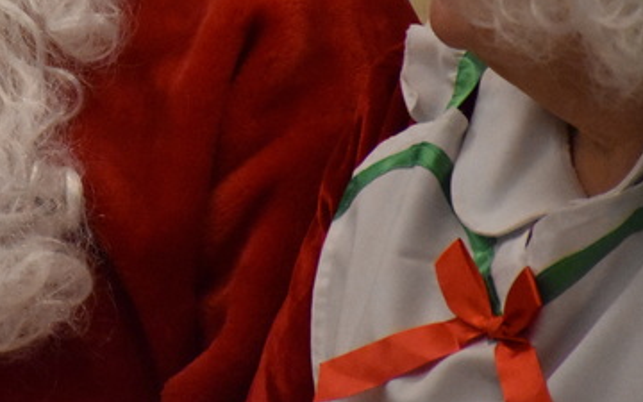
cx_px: -179
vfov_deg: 2.6
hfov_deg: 4.1
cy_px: -167
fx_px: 8850
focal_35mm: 505
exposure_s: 1/400
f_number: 5.6
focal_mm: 116
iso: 5000
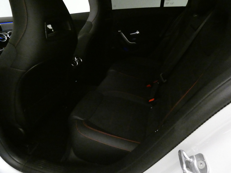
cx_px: 116
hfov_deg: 81.7
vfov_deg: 66.0
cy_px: 86
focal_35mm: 20
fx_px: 133
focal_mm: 3.6
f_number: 2.8
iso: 3200
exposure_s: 1/60
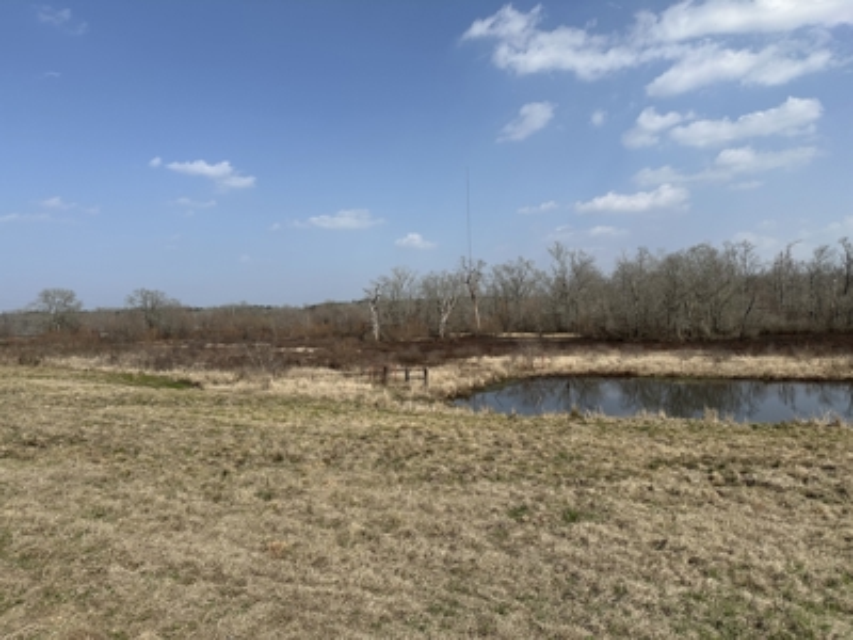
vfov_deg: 56.8
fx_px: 591
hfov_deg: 71.6
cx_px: 426
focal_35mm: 24
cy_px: 320
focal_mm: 6.86
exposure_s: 1/5848
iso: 80
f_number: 1.78
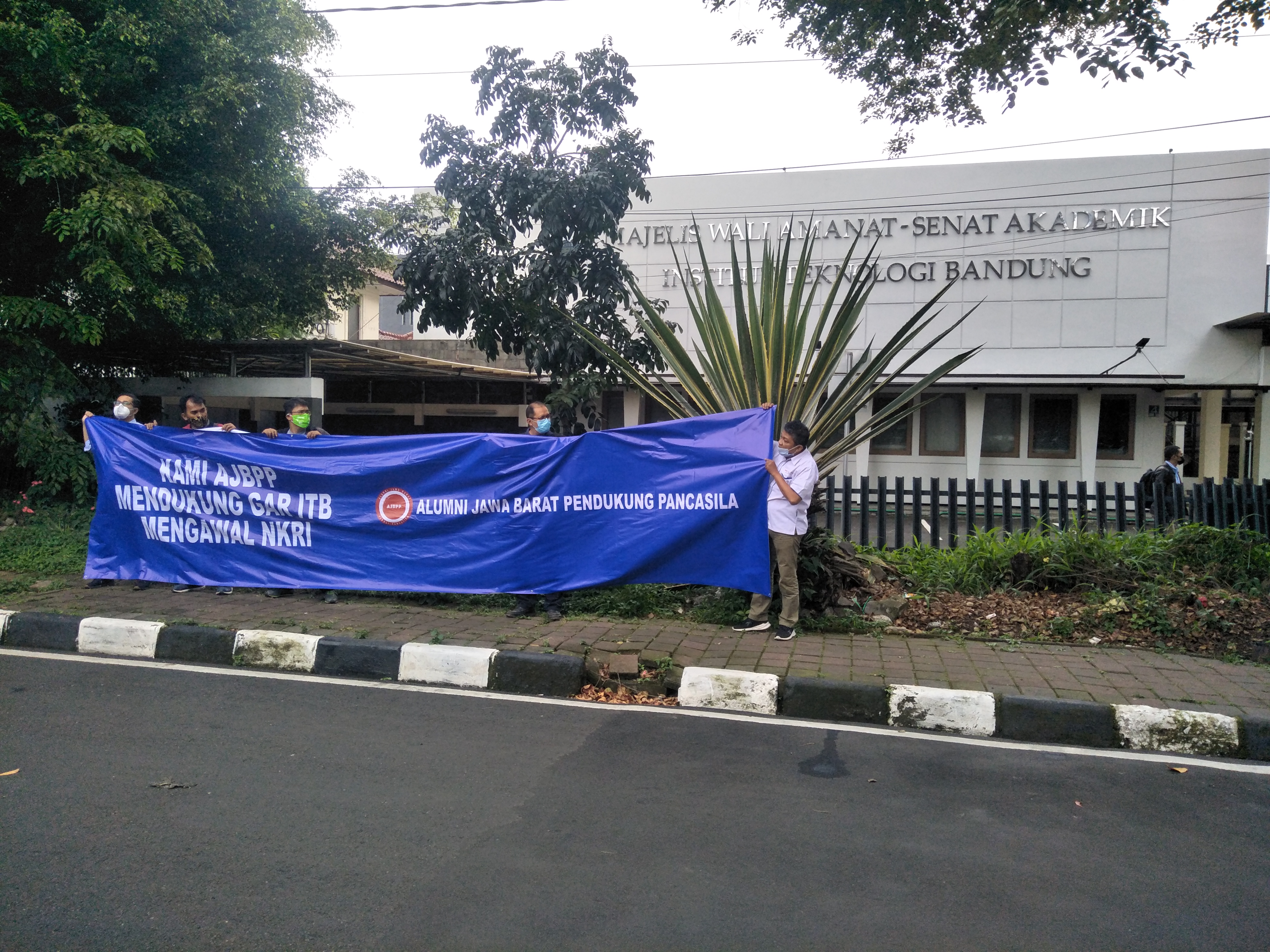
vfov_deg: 66.0
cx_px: 635
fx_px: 734
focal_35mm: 20
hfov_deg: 81.7
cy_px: 476
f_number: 2.2
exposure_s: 1/455
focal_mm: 3.46
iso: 81
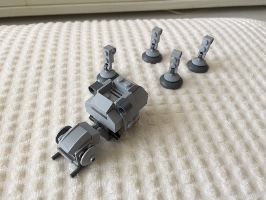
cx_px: 133
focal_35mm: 29
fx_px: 223
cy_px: 100
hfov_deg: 61.7
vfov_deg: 48.2
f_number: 2.2
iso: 32
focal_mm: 4.15
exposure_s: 1/30
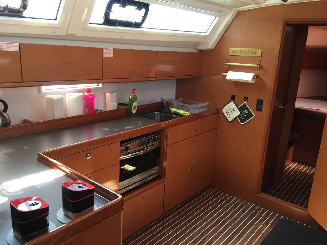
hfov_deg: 61.7
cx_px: 164
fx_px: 274
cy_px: 122
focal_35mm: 29
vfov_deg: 48.2
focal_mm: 4.15
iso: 64
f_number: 2.2
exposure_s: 1/33
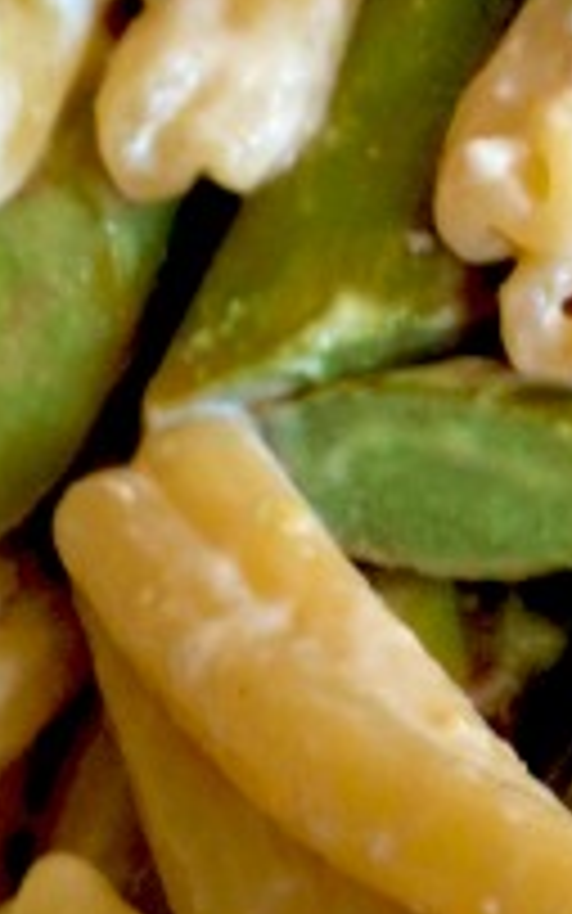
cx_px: 716
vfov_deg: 19.6
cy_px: 340
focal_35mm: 106
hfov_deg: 12.0
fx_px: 2642
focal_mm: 3.85
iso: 80
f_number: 2.8
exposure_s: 1/24
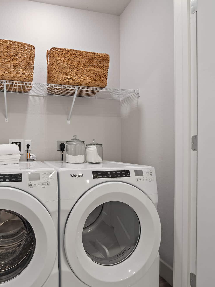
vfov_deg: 87.7
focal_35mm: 18
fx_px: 149
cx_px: 54
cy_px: 148
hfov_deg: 67.2
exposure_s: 1/1.43
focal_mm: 12
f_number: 8
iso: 200
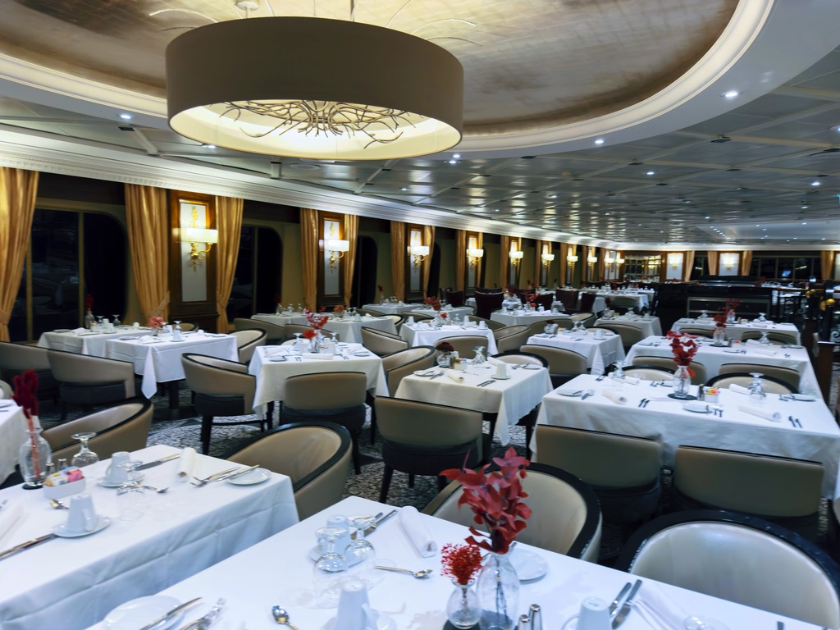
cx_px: 420
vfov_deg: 56.8
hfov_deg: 71.6
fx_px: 582
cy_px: 315
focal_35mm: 24
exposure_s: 1/60
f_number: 1.8
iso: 320
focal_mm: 6.86
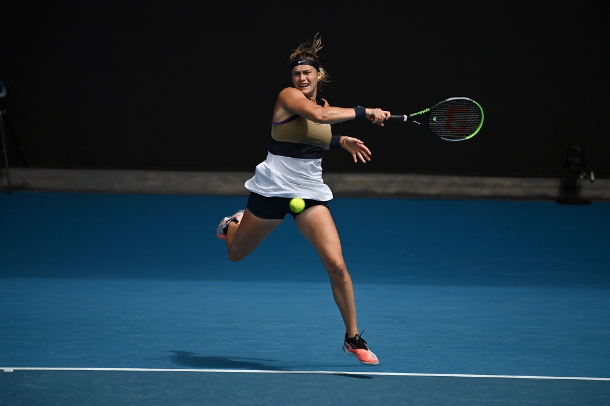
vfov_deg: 3.4
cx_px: 305
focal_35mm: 400
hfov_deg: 5.2
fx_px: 6775
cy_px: 203
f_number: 4
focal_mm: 400
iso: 200
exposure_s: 1/4000
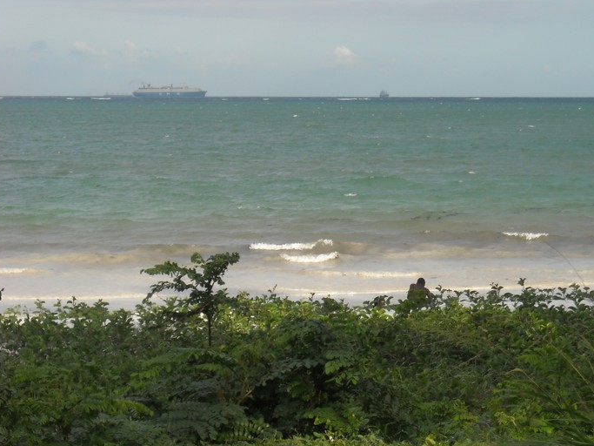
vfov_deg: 12.0
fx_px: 2110
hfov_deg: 16.0
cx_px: 340
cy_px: 254
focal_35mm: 123
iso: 64
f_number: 4.7
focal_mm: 17.1
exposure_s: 1/272
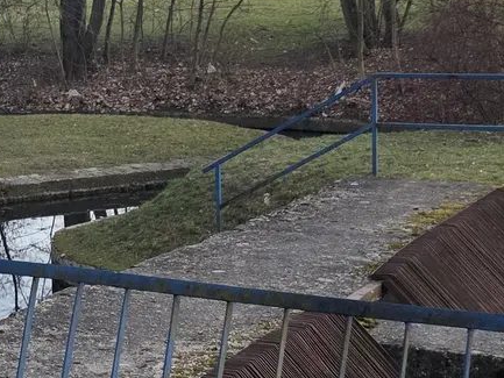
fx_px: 1486
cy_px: 24
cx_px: -220
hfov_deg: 17.6
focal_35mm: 102
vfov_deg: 14.3
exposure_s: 1/180
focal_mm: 6.3
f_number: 1.7
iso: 80
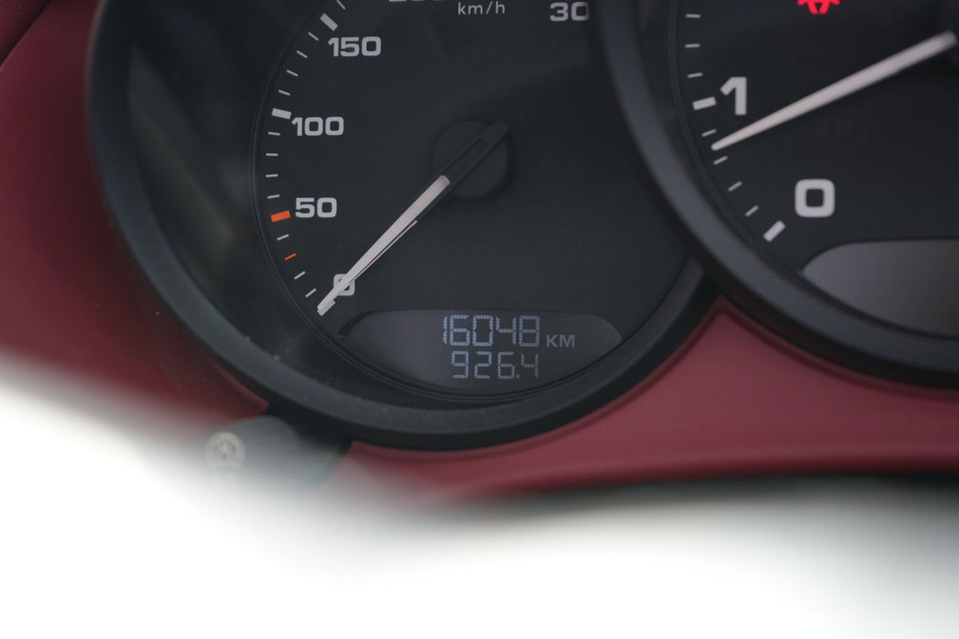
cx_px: 478
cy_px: 323
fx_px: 1892
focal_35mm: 71
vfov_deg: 19.2
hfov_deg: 28.4
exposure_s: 1/40
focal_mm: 70
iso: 125
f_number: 5.6
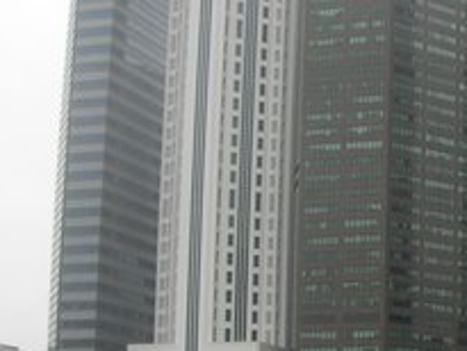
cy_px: 289
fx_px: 1498
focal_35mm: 111
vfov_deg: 13.3
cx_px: 658
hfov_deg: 16.4
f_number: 4.8
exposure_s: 1/264
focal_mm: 7.8
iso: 79
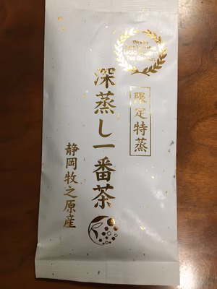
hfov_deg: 48.2
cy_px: 144
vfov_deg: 61.7
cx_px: 108
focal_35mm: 29
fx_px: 242
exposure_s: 1/30
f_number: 2.2
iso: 125
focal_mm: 4.15
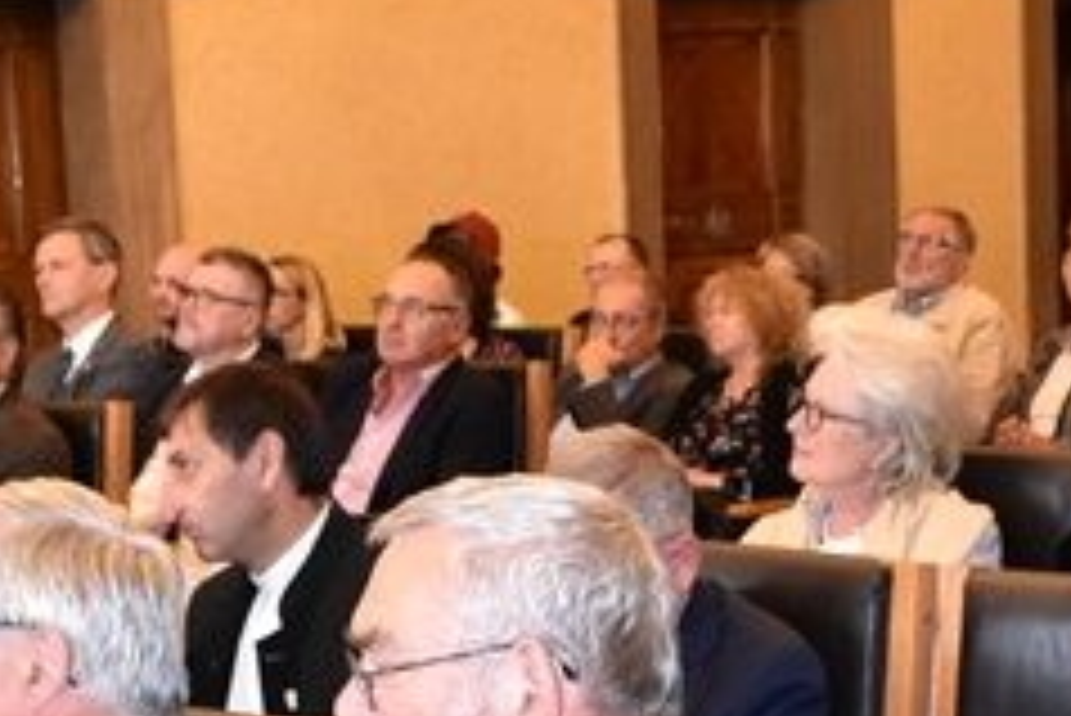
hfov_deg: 17.6
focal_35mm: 116
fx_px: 3453
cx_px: 495
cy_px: 907
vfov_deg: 11.5
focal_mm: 18
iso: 2000
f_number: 5
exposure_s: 1/60
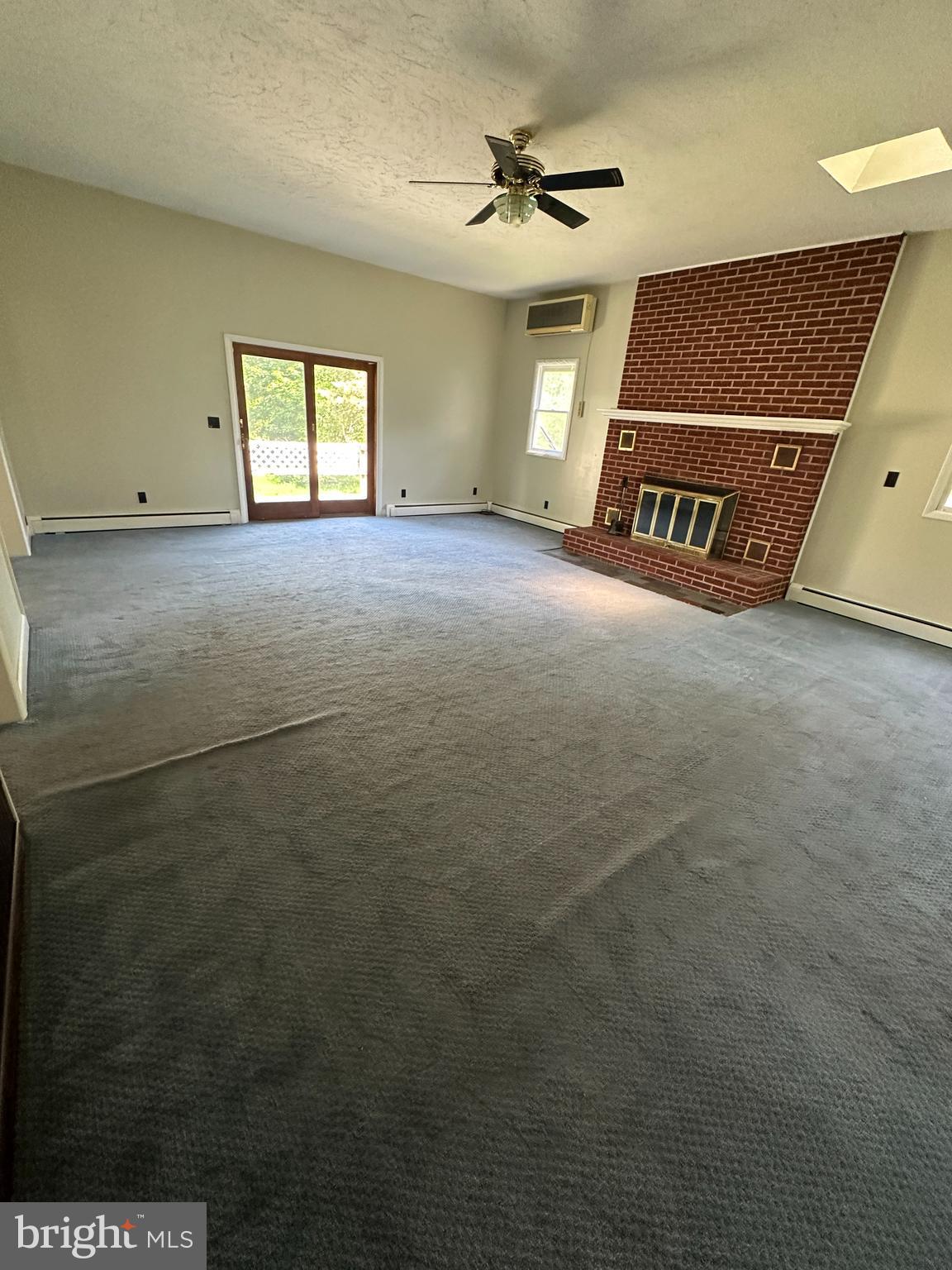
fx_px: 513
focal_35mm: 14
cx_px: 476
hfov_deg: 85.7
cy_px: 635
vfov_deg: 102.1
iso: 320
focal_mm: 2.22
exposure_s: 1/80
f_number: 2.2
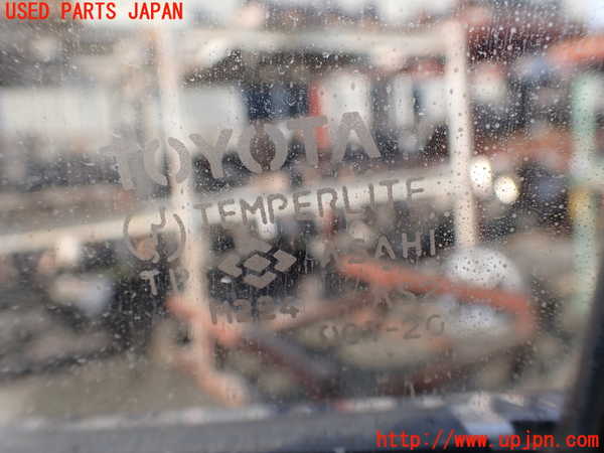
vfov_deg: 46.8
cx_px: 302
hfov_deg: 60.0
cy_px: 226
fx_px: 523
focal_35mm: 30
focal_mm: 5.4
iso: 100
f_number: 3.2
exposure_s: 1/400
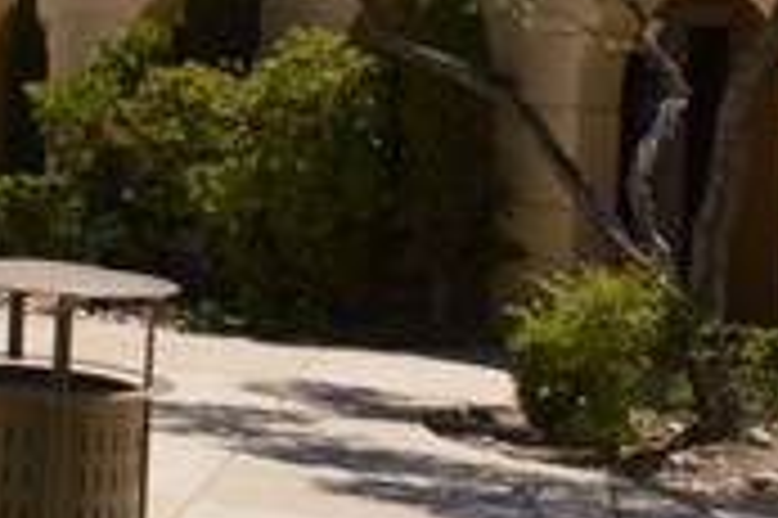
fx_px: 2029
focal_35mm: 94
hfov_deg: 16.7
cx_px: -749
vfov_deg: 14.4
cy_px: 36
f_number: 11
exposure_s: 1/200
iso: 100
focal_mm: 10
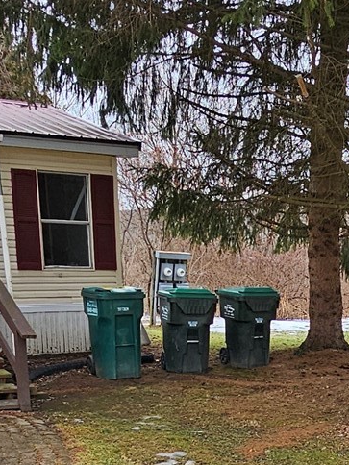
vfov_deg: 31.6
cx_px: 329
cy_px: 490
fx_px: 739
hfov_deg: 25.5
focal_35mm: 55
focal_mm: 2.2
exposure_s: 1/340
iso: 50
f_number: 2.2
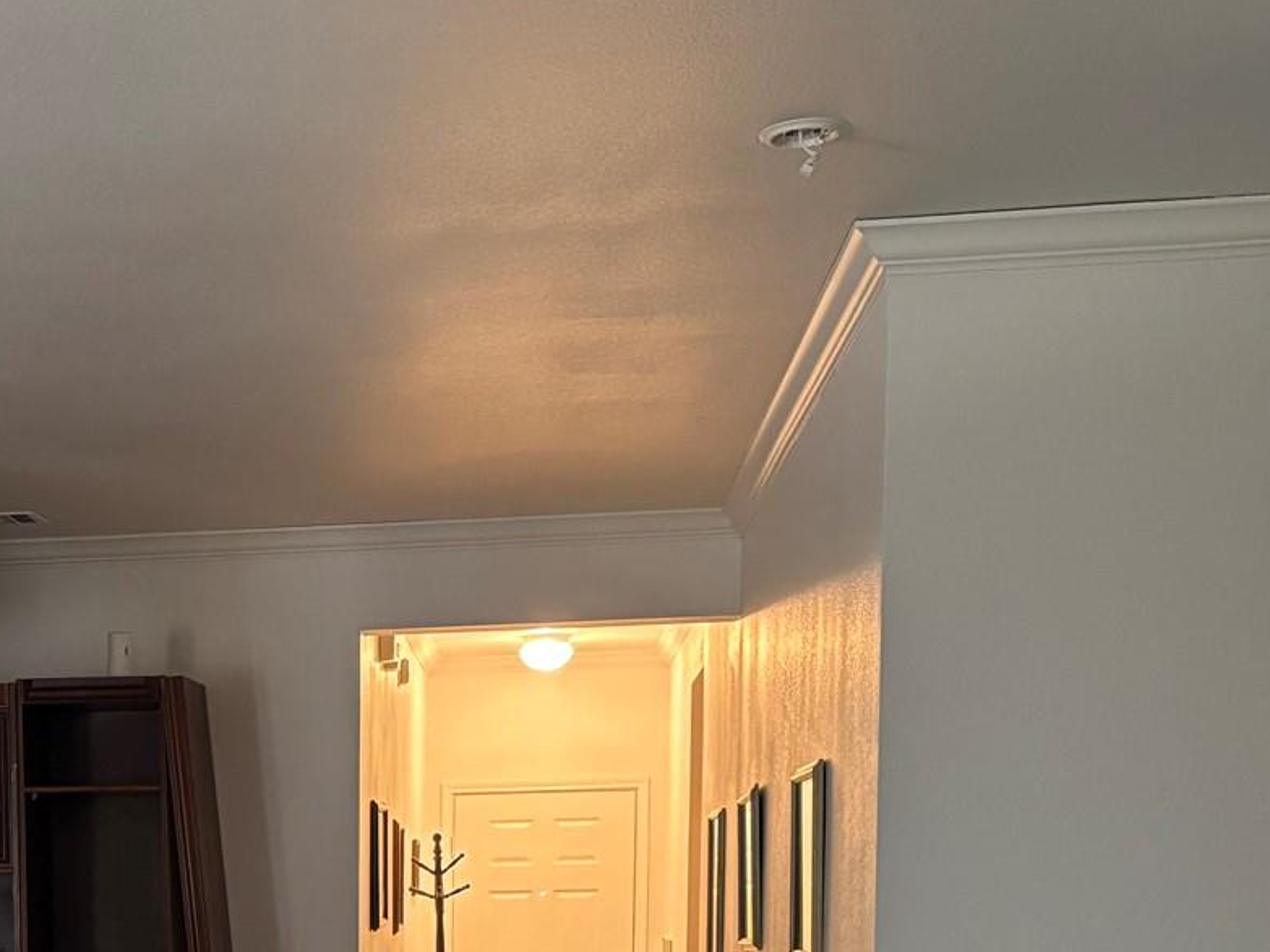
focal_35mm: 68
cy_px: 1187
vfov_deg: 20.1
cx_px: 8
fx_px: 2494
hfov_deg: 27.0
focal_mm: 5.96
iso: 640
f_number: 1.6
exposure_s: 1/40
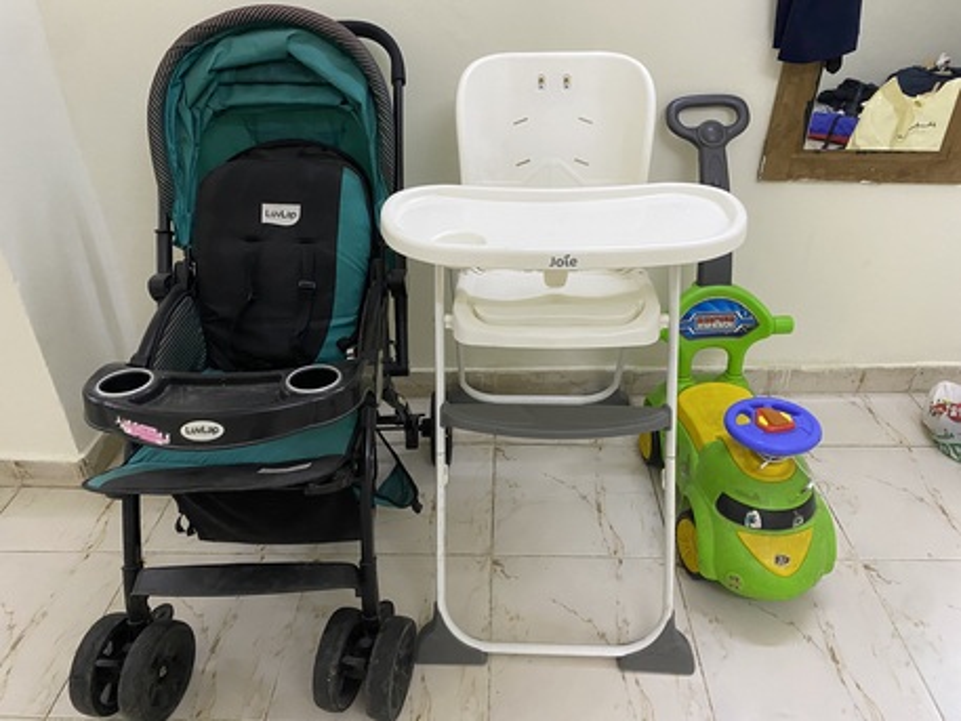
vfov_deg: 53.1
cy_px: 360
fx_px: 722
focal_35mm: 26
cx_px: 480
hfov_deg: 67.3
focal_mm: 4.25
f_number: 1.8
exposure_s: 1/50
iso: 400
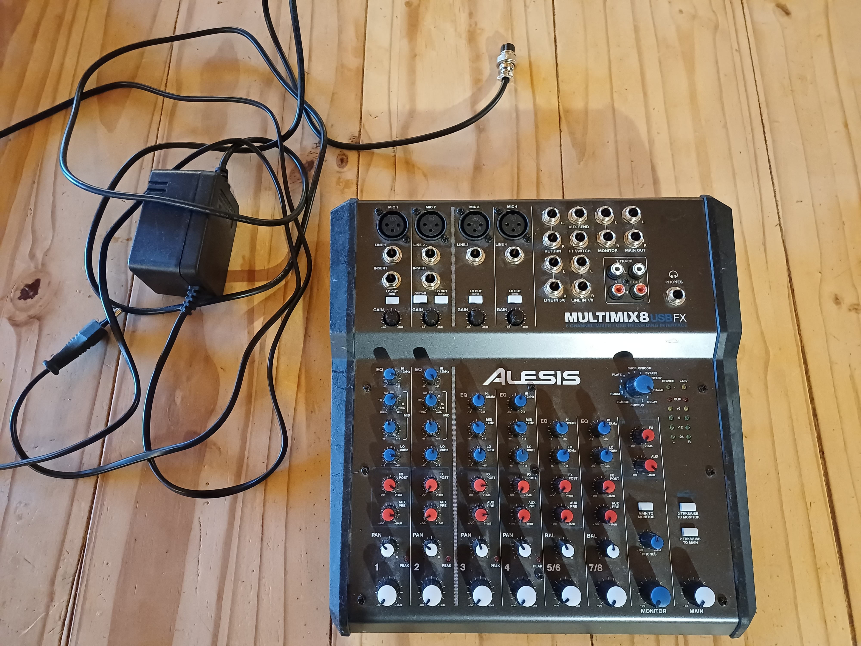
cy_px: 323
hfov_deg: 69.4
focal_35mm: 25
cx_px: 430
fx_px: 622
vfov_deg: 54.9
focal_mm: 4.65
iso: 1250
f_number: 1.8
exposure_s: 1/20
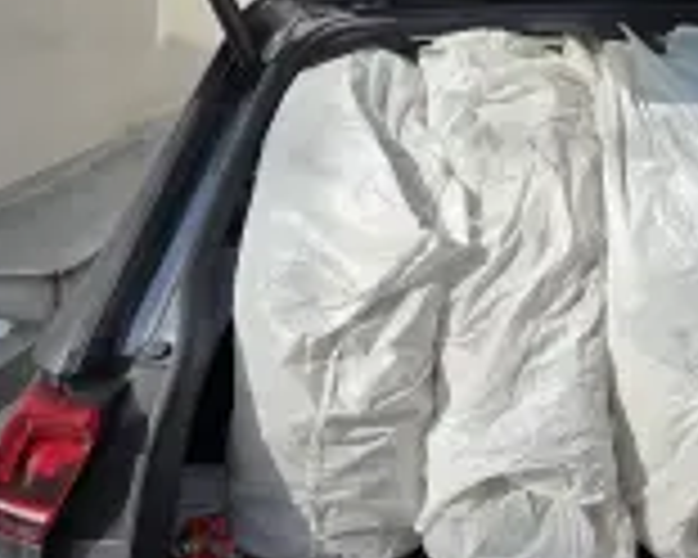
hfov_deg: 34.9
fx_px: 1074
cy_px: 45
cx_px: 558
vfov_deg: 27.9
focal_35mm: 52
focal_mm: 6.25
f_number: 1.7
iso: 80
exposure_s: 1/3084
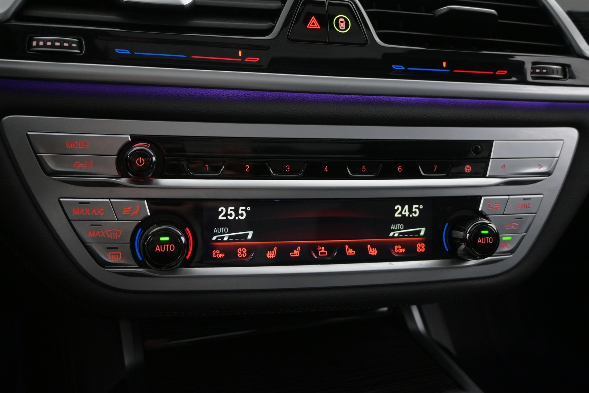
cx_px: 294
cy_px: 196
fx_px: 564
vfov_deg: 38.4
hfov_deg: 55.1
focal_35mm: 34
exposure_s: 1/50
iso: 2500
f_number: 4.2
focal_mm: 23
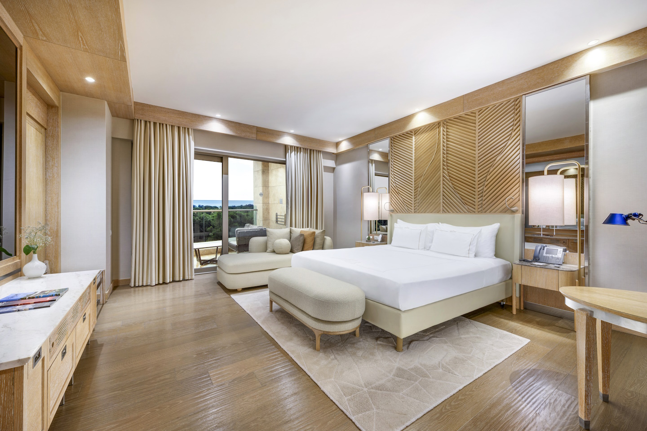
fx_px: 252
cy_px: 216
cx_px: 324
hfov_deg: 104.3
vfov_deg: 81.2
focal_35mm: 14
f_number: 11
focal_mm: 14
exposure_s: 1.3
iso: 100
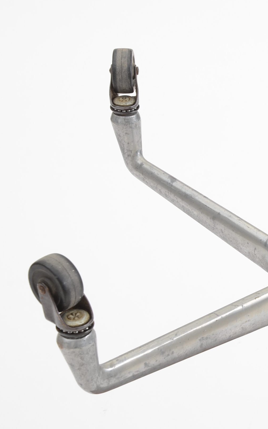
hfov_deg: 11.1
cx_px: 321
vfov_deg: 18.0
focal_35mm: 116
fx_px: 1355
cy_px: 215
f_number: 10
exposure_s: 1/125
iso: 200
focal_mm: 50
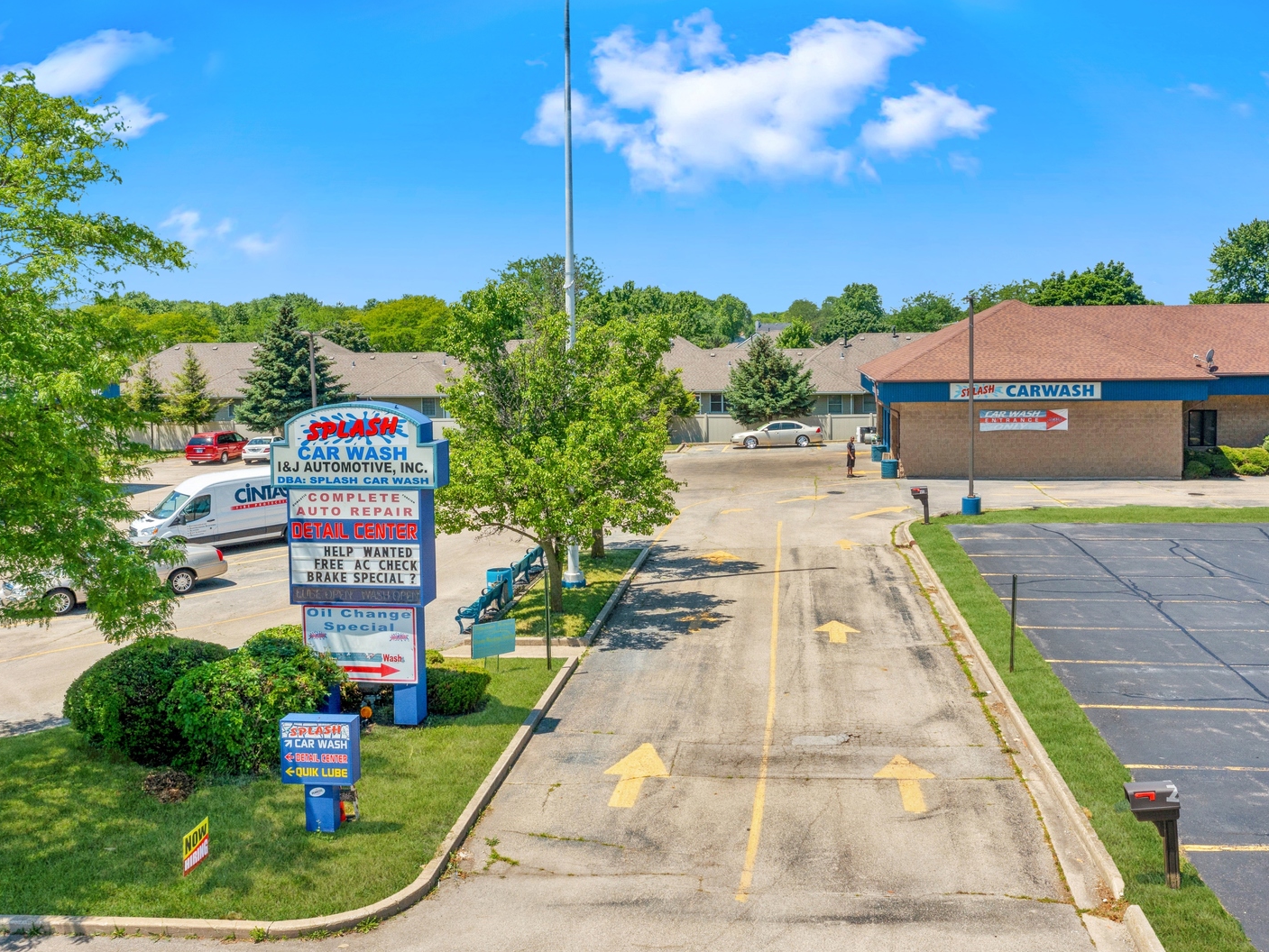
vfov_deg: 45.5
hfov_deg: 58.3
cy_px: 478
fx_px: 1137
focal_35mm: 31
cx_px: 589
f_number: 5.6
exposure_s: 1/500
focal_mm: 10.26
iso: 100
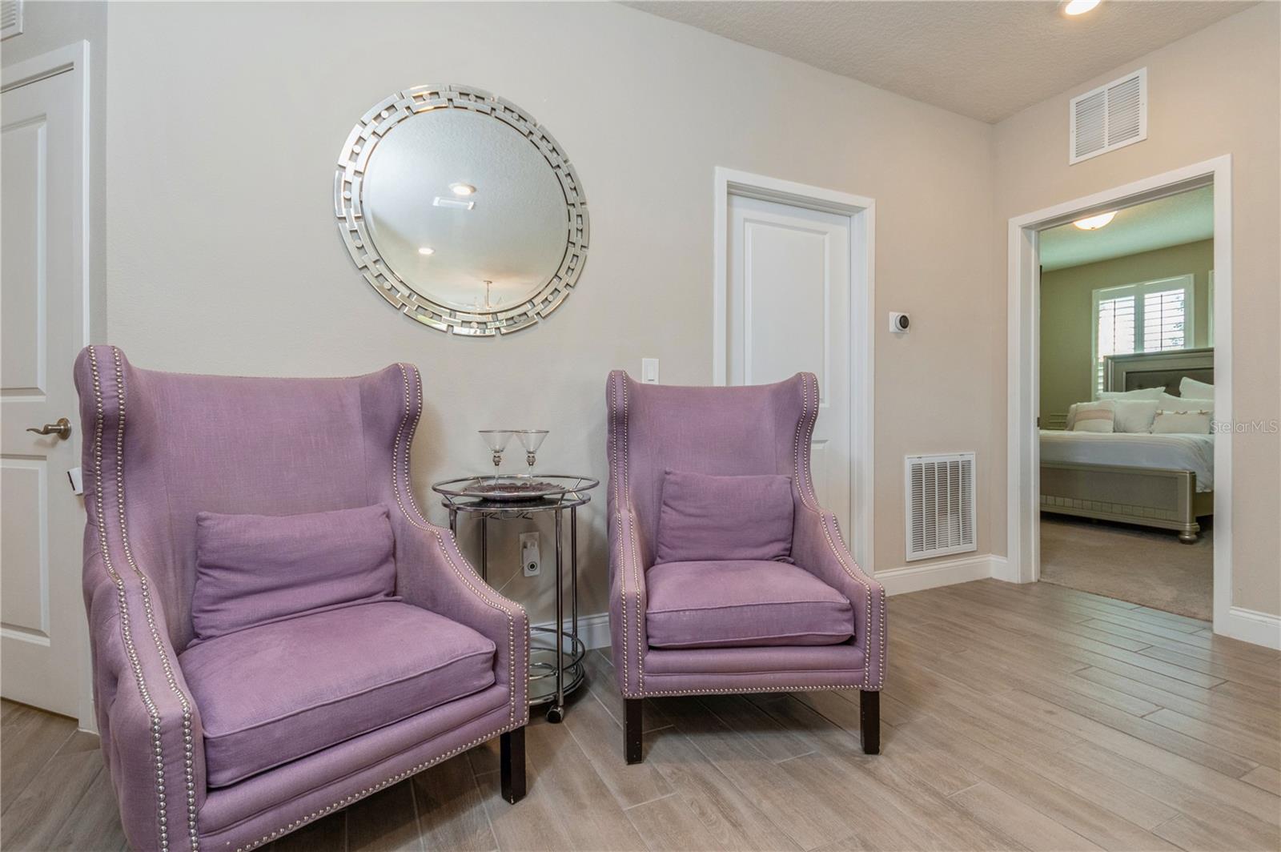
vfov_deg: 70.3
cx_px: 640
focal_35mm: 17
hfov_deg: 93.3
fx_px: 604
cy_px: 426
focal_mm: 11.5
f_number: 8
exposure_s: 1/40
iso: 400
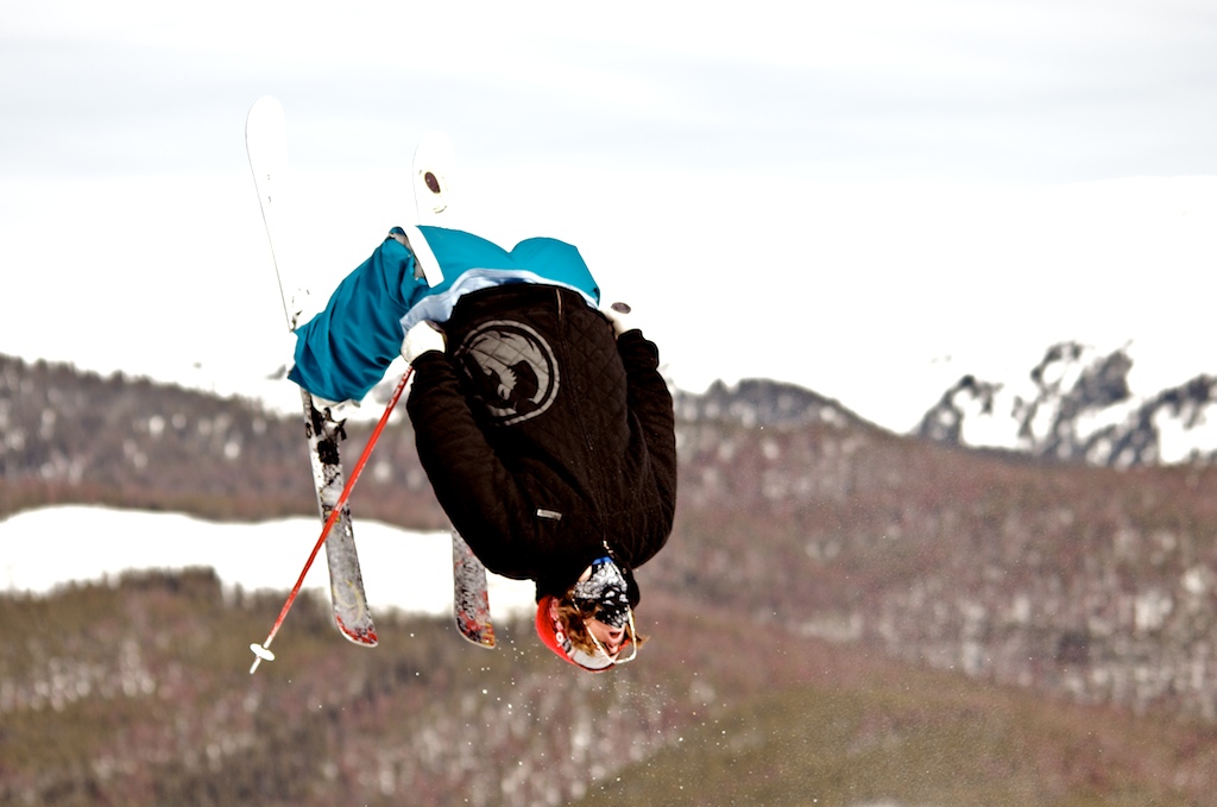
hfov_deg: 9.2
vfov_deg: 6.1
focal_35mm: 225
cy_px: 404
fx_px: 7593
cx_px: 608
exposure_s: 1/1250
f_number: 5.6
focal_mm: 150
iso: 250
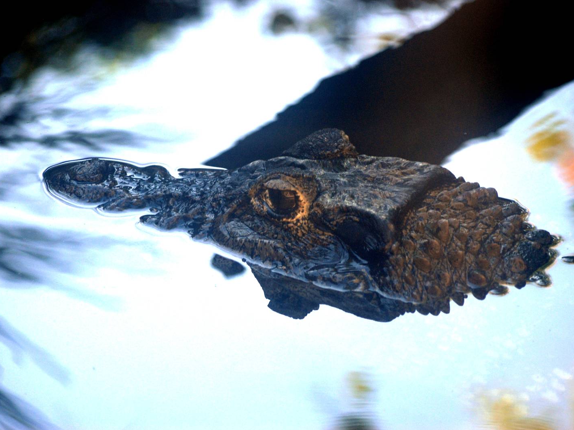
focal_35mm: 244
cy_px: 216
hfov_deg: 8.1
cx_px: 286
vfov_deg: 6.1
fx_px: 4046
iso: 400
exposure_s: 1/160
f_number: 4.5
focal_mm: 150
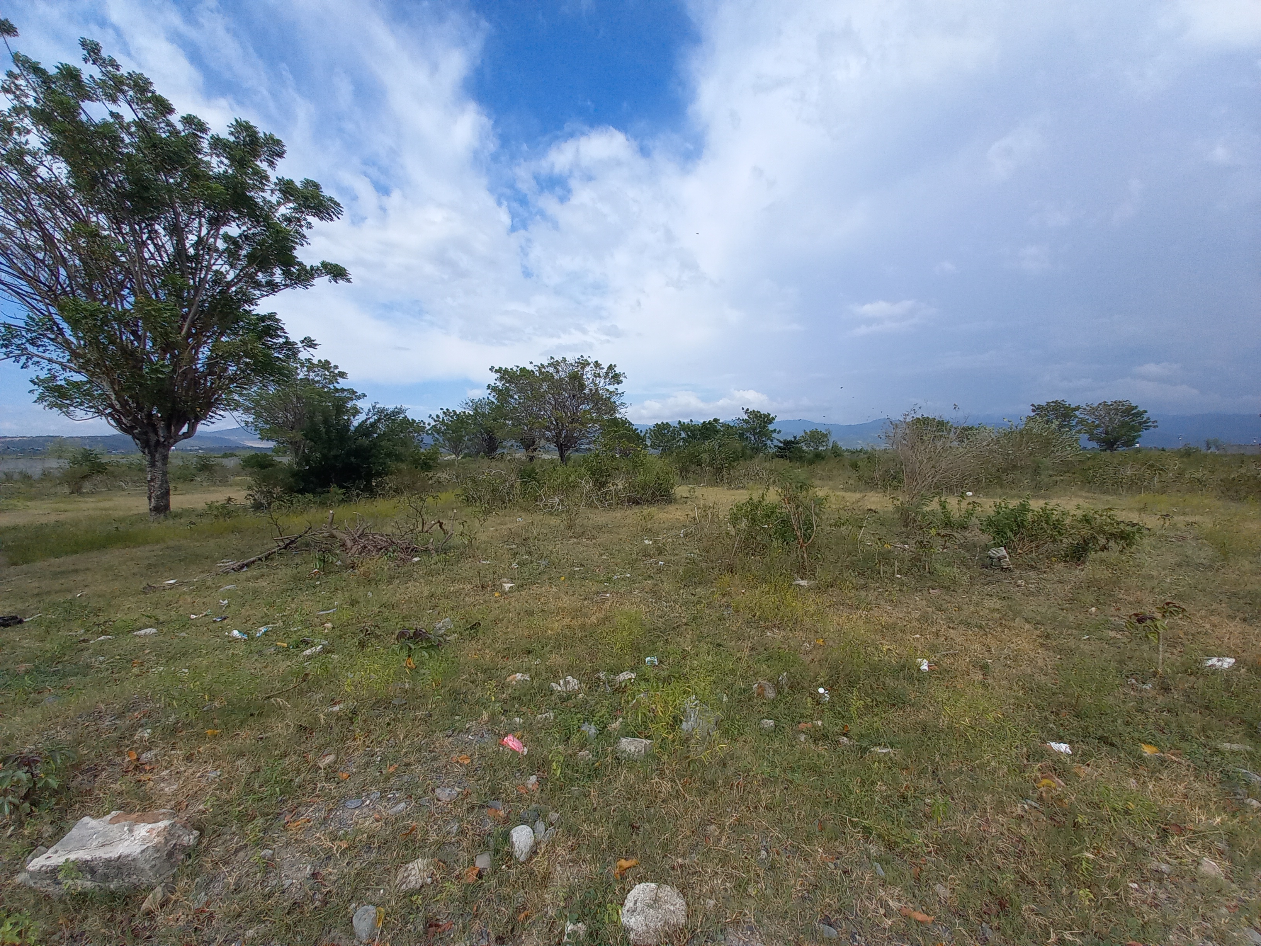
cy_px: 473
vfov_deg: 89.9
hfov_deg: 106.2
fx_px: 474
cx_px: 630
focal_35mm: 13
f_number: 2.2
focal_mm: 1.42
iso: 50
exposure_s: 1/1435
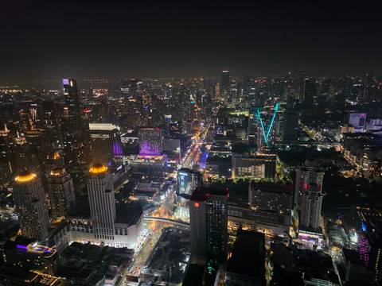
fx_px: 254
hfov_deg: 73.9
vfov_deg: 58.9
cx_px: 191
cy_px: 143
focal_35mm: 23
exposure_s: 1/40
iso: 800
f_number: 1.4
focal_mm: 6.5
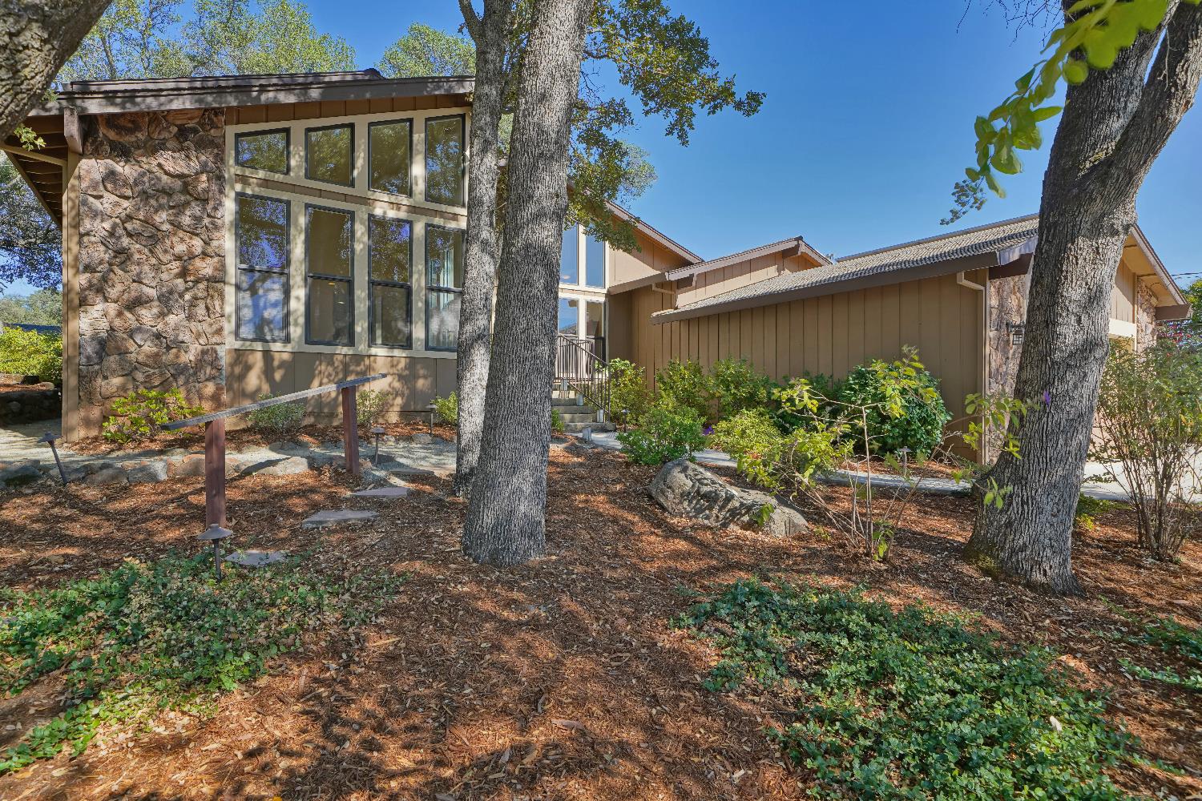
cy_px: 400
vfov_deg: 67.4
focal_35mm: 18
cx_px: 601
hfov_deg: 90.0
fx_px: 601
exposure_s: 1/80
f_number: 7.1
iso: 100
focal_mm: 18
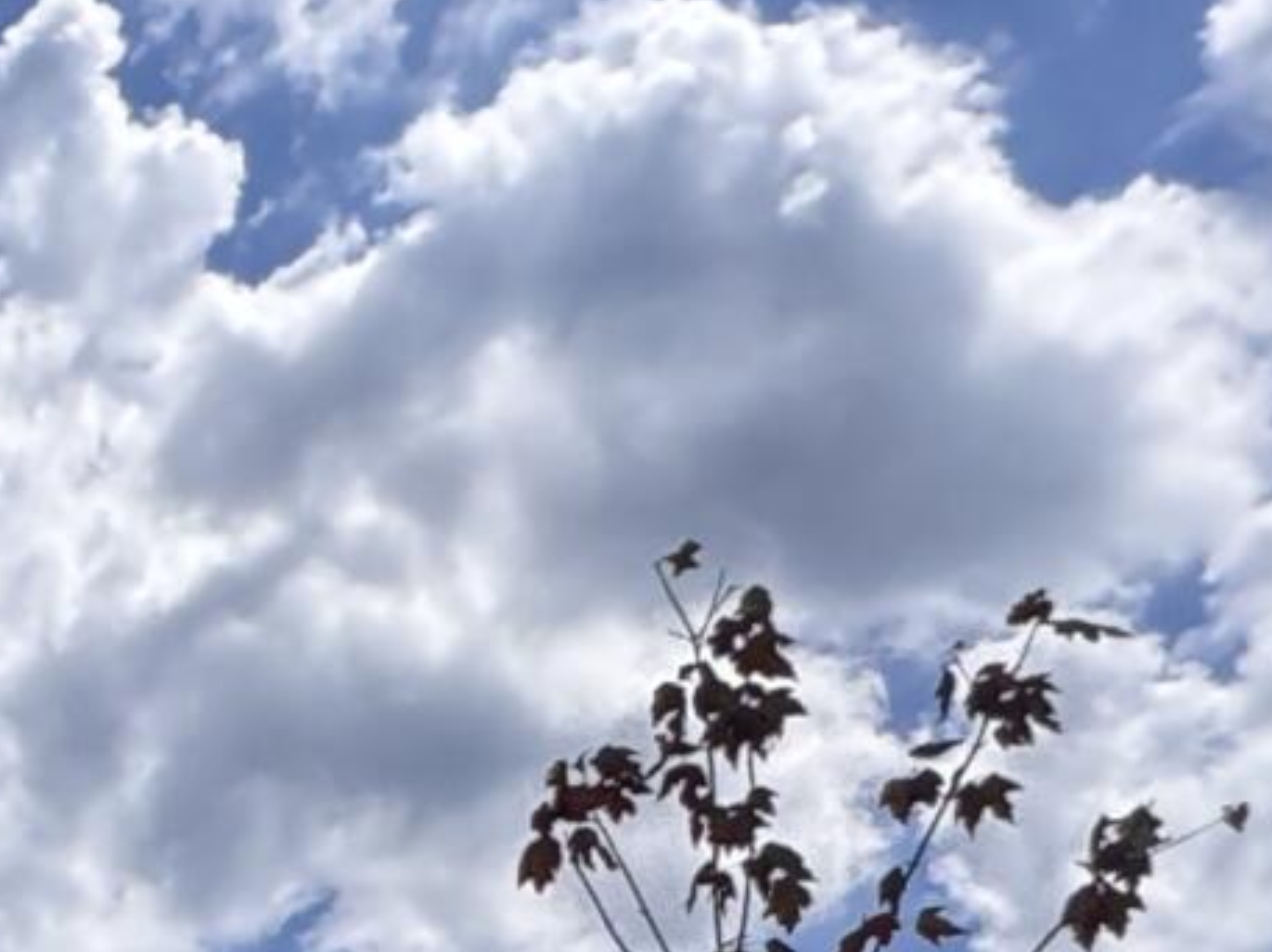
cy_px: 2040
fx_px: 3378
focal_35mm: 92
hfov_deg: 16.2
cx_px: -1303
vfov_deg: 13.3
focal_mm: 2.22
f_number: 2.2
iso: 50
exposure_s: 1/1449
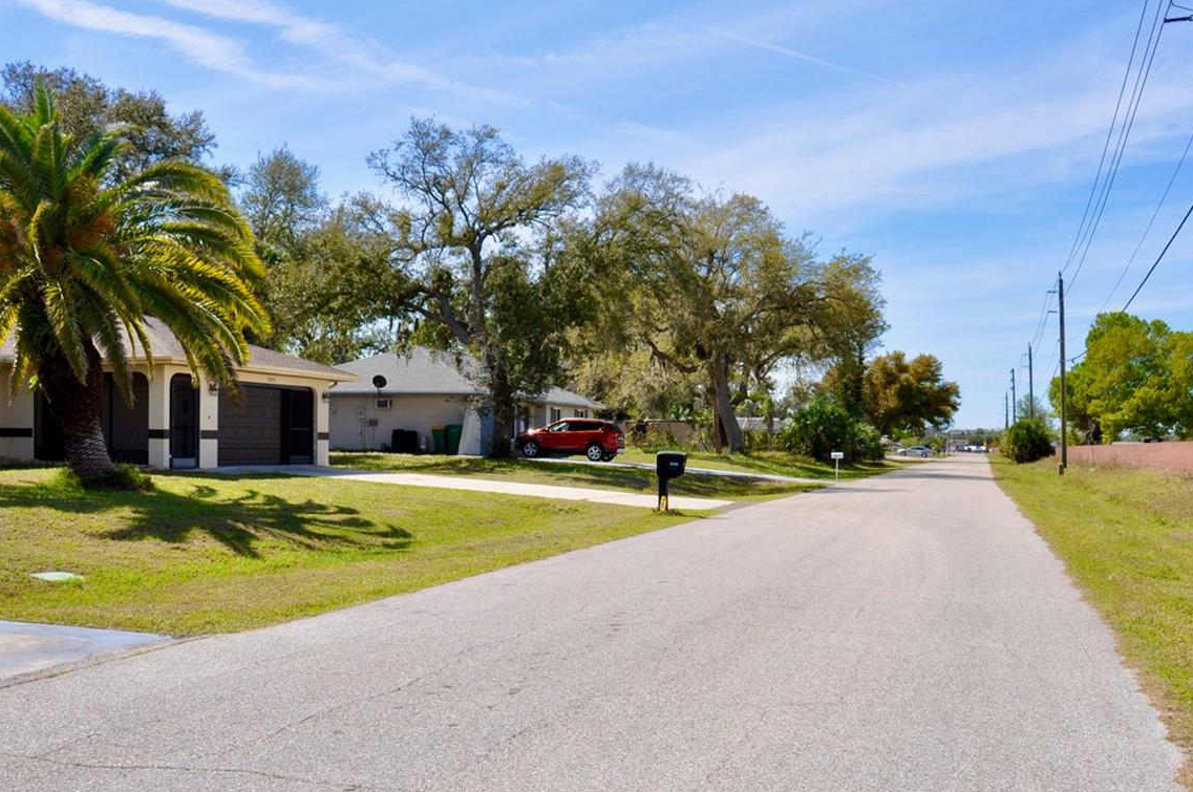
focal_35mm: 38
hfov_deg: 50.7
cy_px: 505
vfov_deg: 34.7
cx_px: 626
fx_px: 1258
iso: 200
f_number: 14
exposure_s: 1/200
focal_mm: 18
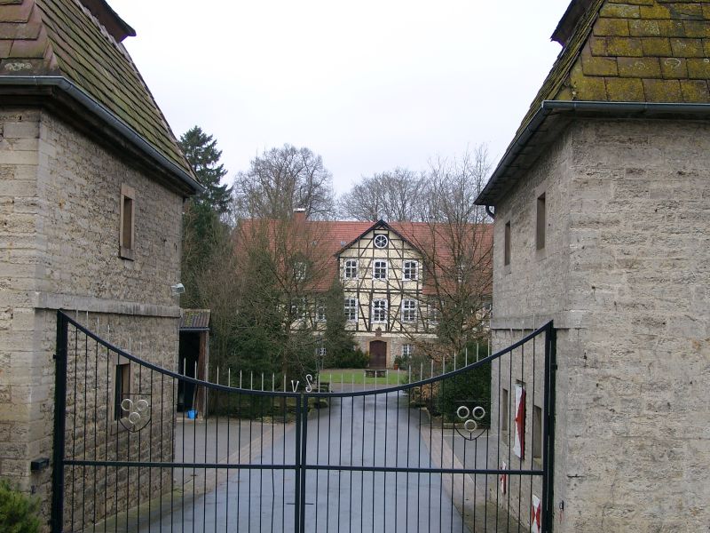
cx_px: 355
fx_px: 964
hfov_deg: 40.4
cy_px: 266
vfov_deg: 30.9
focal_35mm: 47
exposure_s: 1/98.7
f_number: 4
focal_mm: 9.82
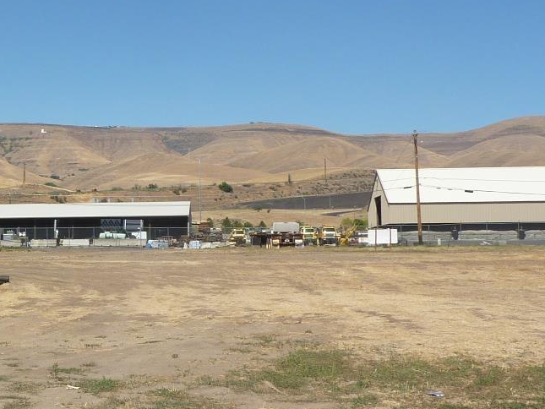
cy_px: 219
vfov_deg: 23.7
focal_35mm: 62
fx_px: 976
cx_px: 73
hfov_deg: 30.1
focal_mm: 4.1
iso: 80
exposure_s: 1/500
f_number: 5
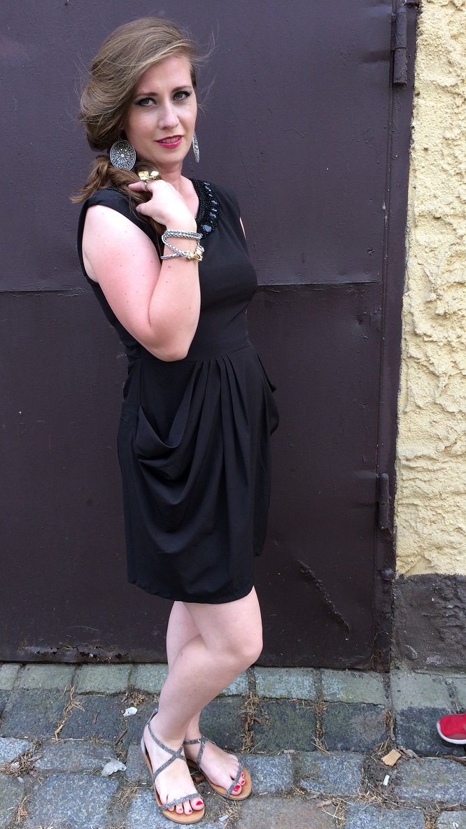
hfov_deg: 36.6
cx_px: 213
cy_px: 419
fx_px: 703
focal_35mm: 32
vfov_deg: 61.0
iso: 40
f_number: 2.2
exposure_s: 1/100
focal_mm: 4.15
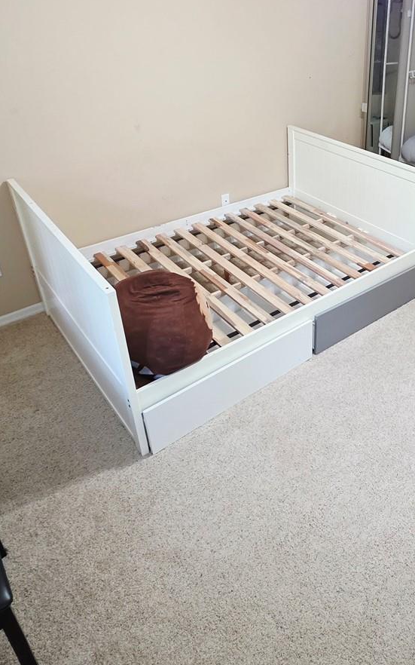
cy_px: 242
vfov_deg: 71.1
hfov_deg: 46.5
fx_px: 453
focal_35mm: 25
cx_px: 337
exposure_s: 1/60
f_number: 1.9
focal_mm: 2.2
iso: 500
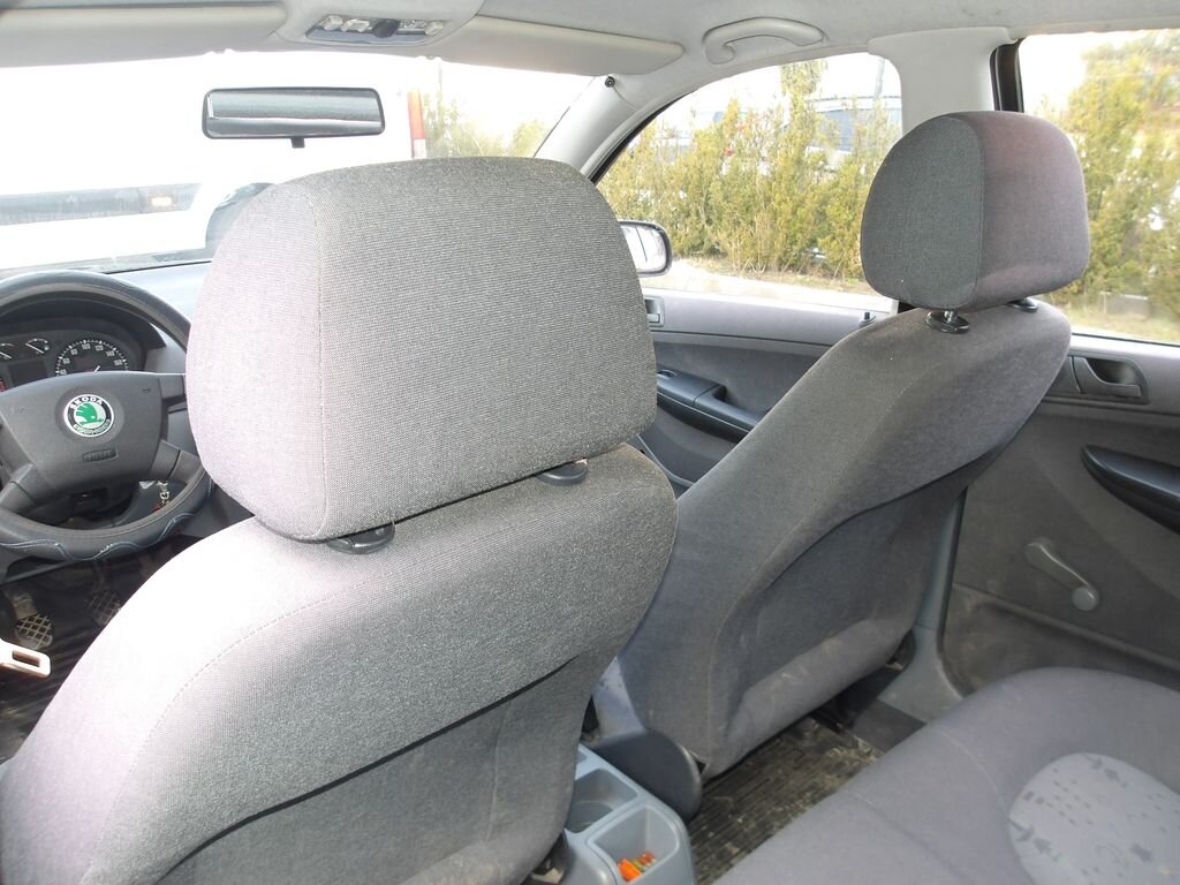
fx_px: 920
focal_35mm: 27
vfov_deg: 51.4
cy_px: 442
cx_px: 590
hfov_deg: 65.3
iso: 100
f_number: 3
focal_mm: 4.9
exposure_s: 1/33
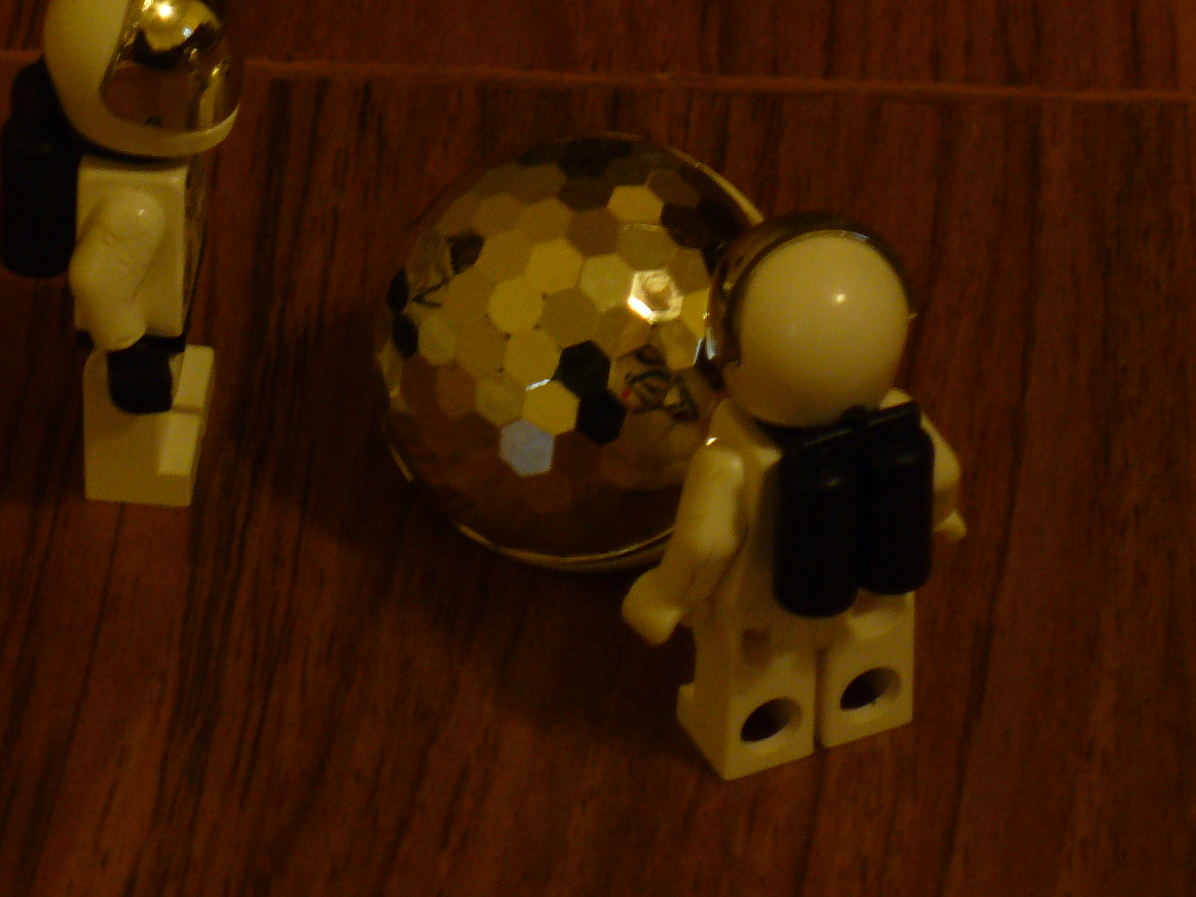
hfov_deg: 6.9
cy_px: 373
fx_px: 9951
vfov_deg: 5.2
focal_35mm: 288
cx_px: 591
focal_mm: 25.9
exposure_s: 1/8
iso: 100
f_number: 4
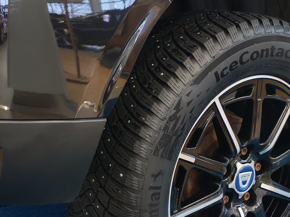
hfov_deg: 22.7
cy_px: 110
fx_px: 687
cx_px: -13
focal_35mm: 82
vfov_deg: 18.0
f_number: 1.9
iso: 584
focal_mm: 6.12
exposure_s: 1/100
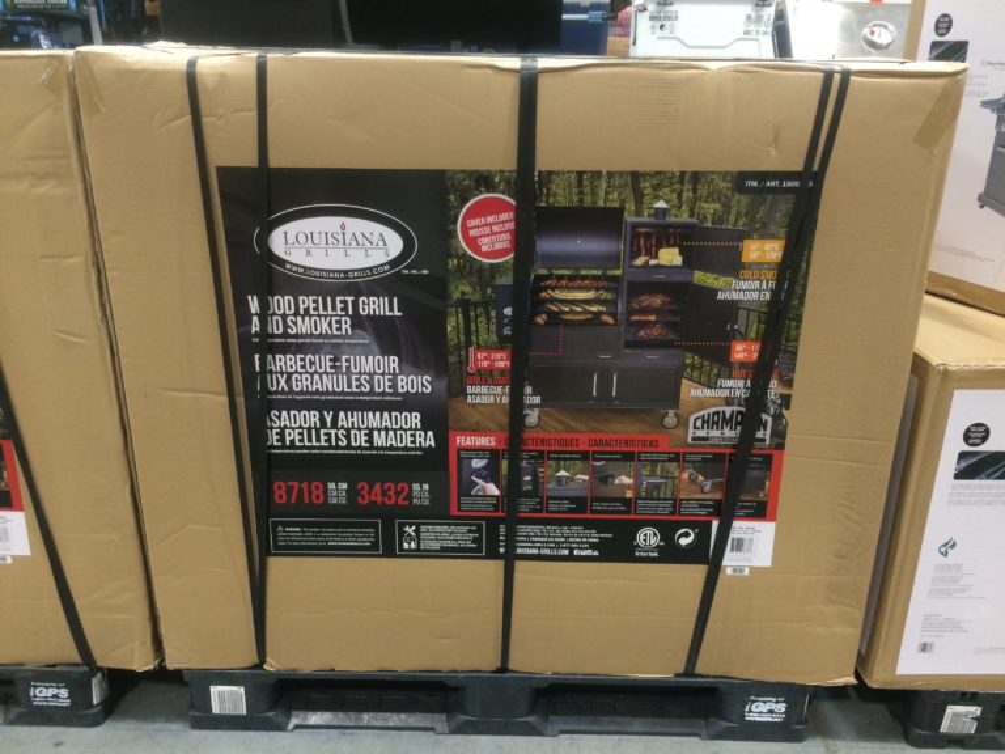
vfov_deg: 48.2
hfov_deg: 61.7
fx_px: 842
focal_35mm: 29
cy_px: 377
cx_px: 502
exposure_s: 1/30
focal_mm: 4.15
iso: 160
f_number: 2.2
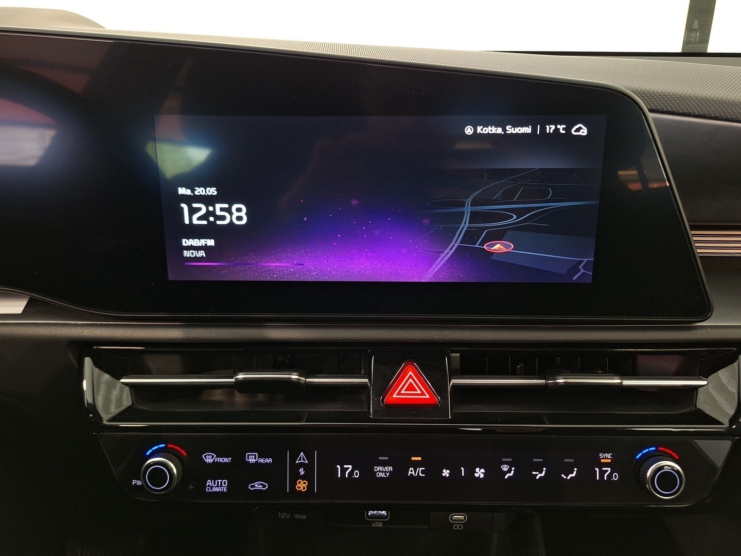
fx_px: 492
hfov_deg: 73.9
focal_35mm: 23
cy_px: 278
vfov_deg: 58.9
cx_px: 370
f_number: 1.8
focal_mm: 5.54
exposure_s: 1/33
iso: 250
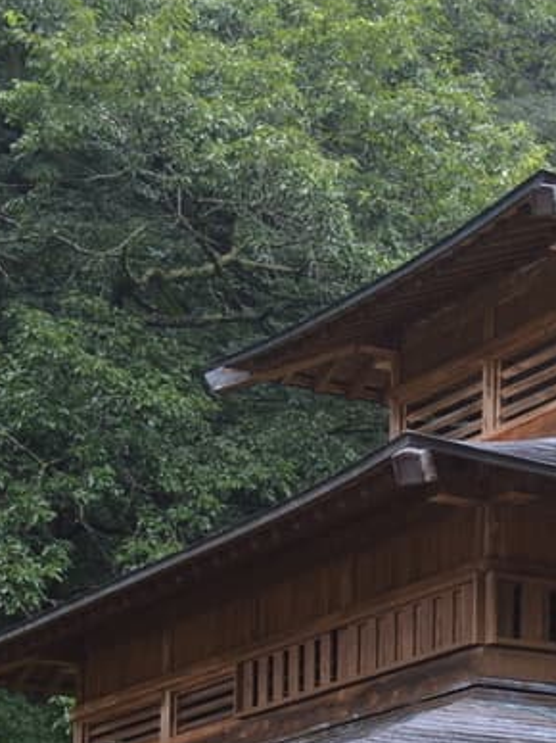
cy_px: 859
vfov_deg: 16.1
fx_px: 2528
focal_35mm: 118
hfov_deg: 11.8
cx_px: 928
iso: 400
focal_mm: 22
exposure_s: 1/100
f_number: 5
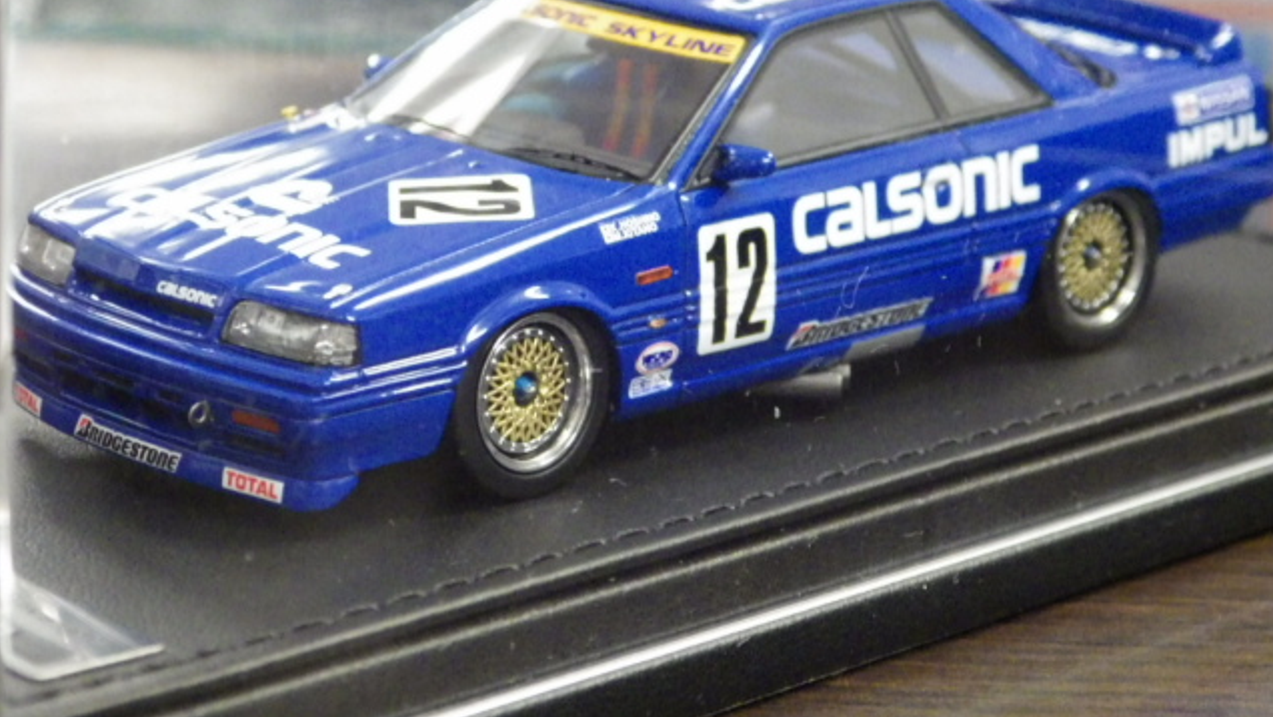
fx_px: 3815
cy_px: 242
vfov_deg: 10.7
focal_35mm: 113
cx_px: 636
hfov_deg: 18.9
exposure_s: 1/25
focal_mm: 18.4
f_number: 4.6
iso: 1600
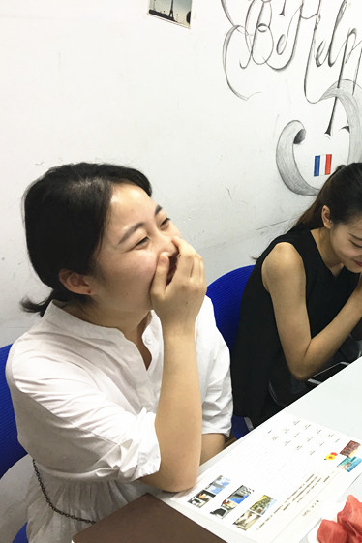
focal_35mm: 43
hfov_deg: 29.5
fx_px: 649
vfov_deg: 45.4
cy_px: 287
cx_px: 347
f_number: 2.2
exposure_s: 1/17
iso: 40
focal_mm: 4.15
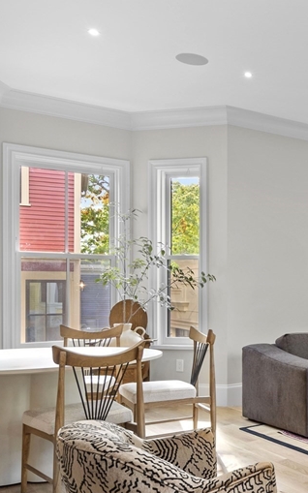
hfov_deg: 25.6
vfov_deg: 48.0
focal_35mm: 41
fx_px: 551
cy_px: 288
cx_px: 428
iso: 320
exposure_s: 1/6
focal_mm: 20
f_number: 7.1
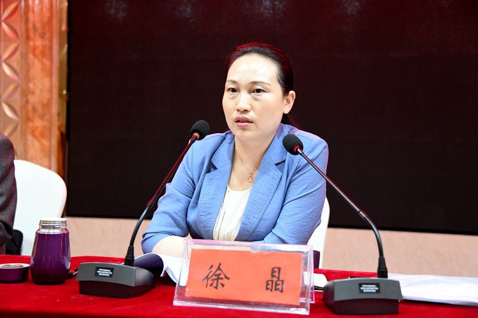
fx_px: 690
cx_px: 239
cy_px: 159
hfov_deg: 38.2
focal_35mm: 52
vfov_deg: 26.0
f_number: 4.5
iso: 4500
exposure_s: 1/50
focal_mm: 52
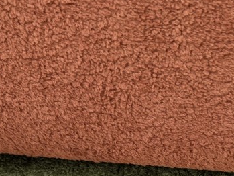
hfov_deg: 34.5
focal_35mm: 55
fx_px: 372
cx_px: 164
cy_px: 167
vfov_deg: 25.5
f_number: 1.85
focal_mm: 6.81
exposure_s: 1/33.3
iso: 65
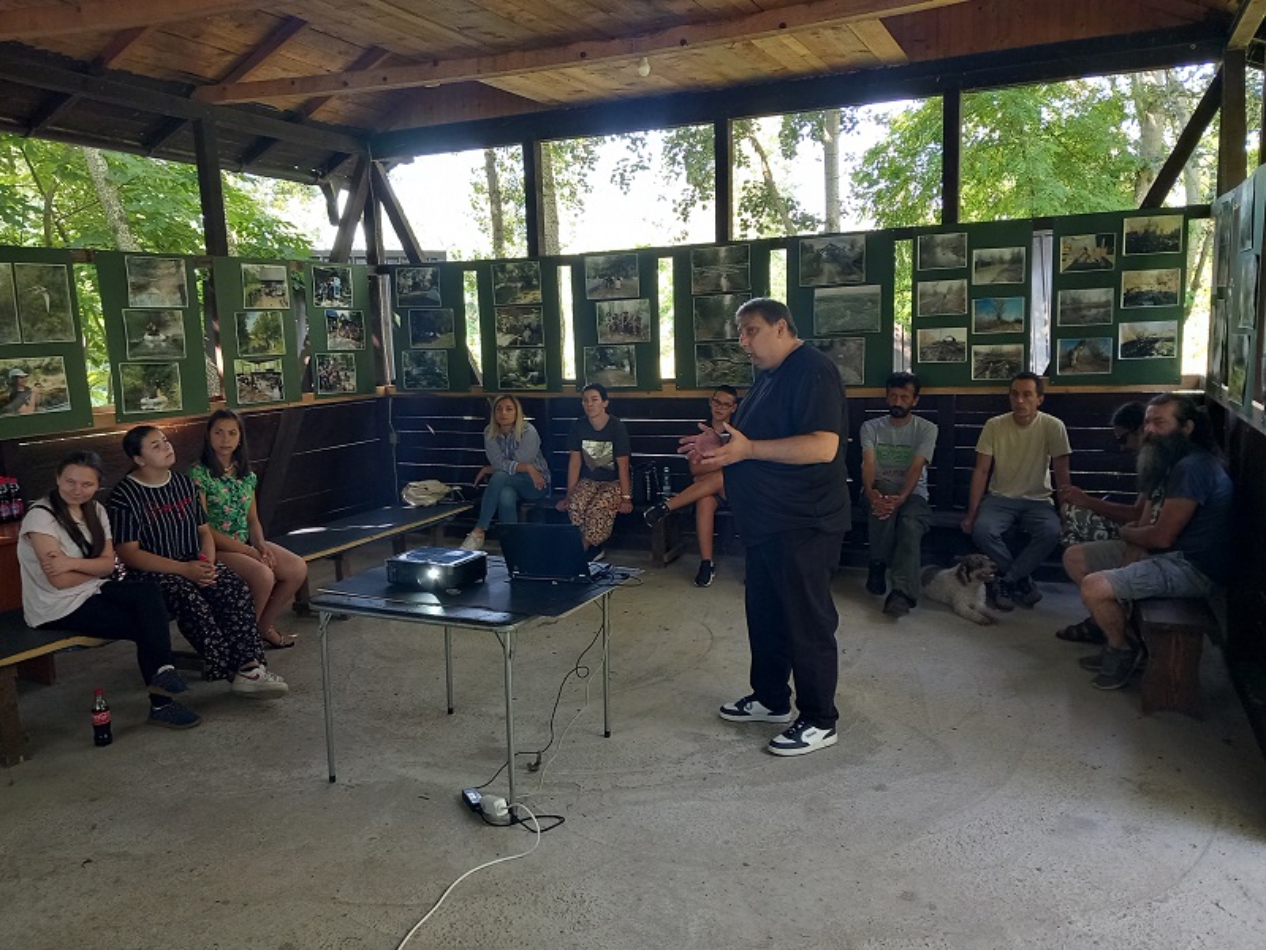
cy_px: 475
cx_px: 633
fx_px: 987
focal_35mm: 27
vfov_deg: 51.4
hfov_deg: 65.3
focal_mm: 4
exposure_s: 1/50
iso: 200
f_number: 1.8
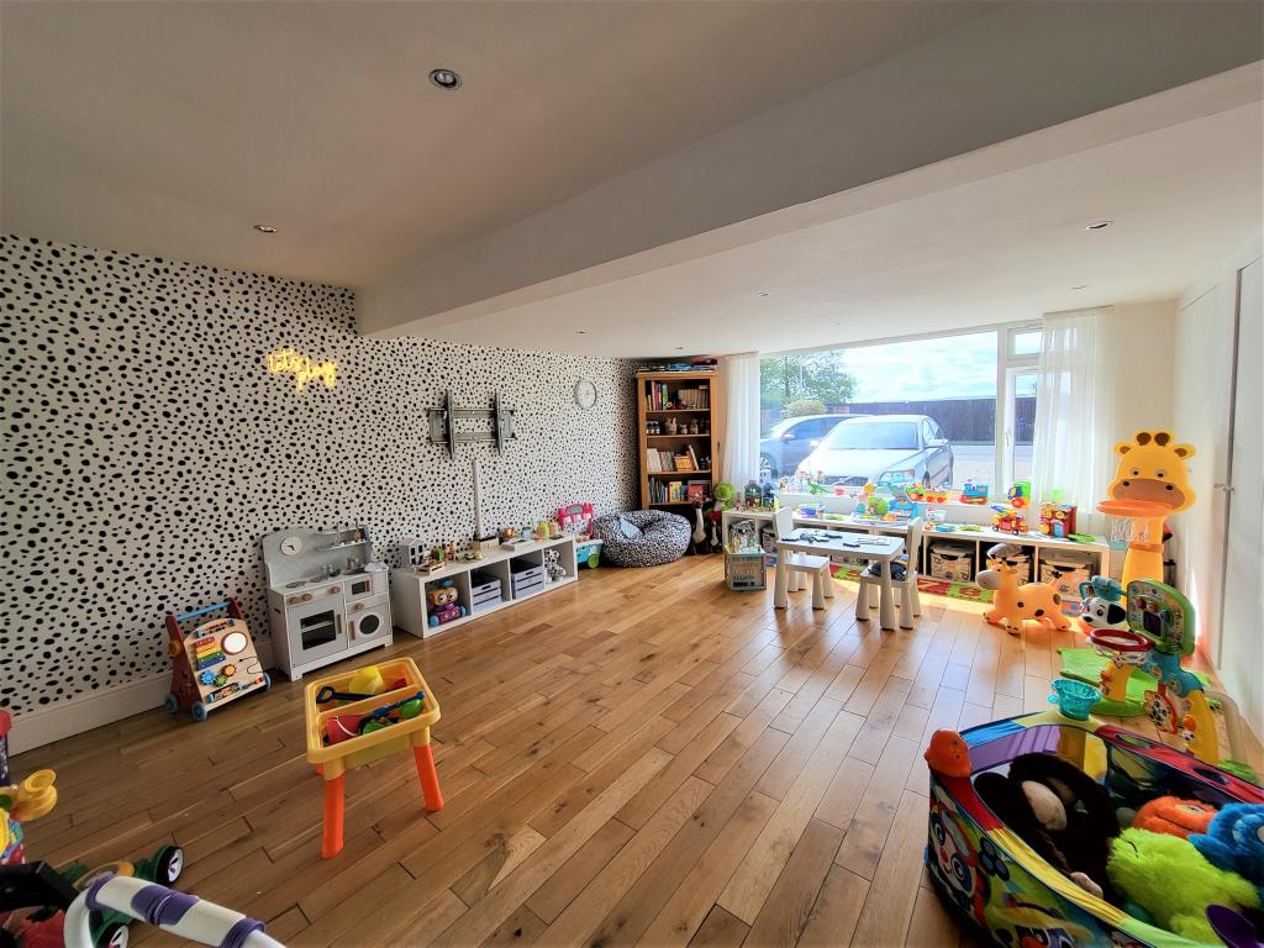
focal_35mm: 13
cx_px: 632
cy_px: 474
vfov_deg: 89.9
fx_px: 475
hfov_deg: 106.2
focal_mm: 1.74
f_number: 2.2
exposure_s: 1/100
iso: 32
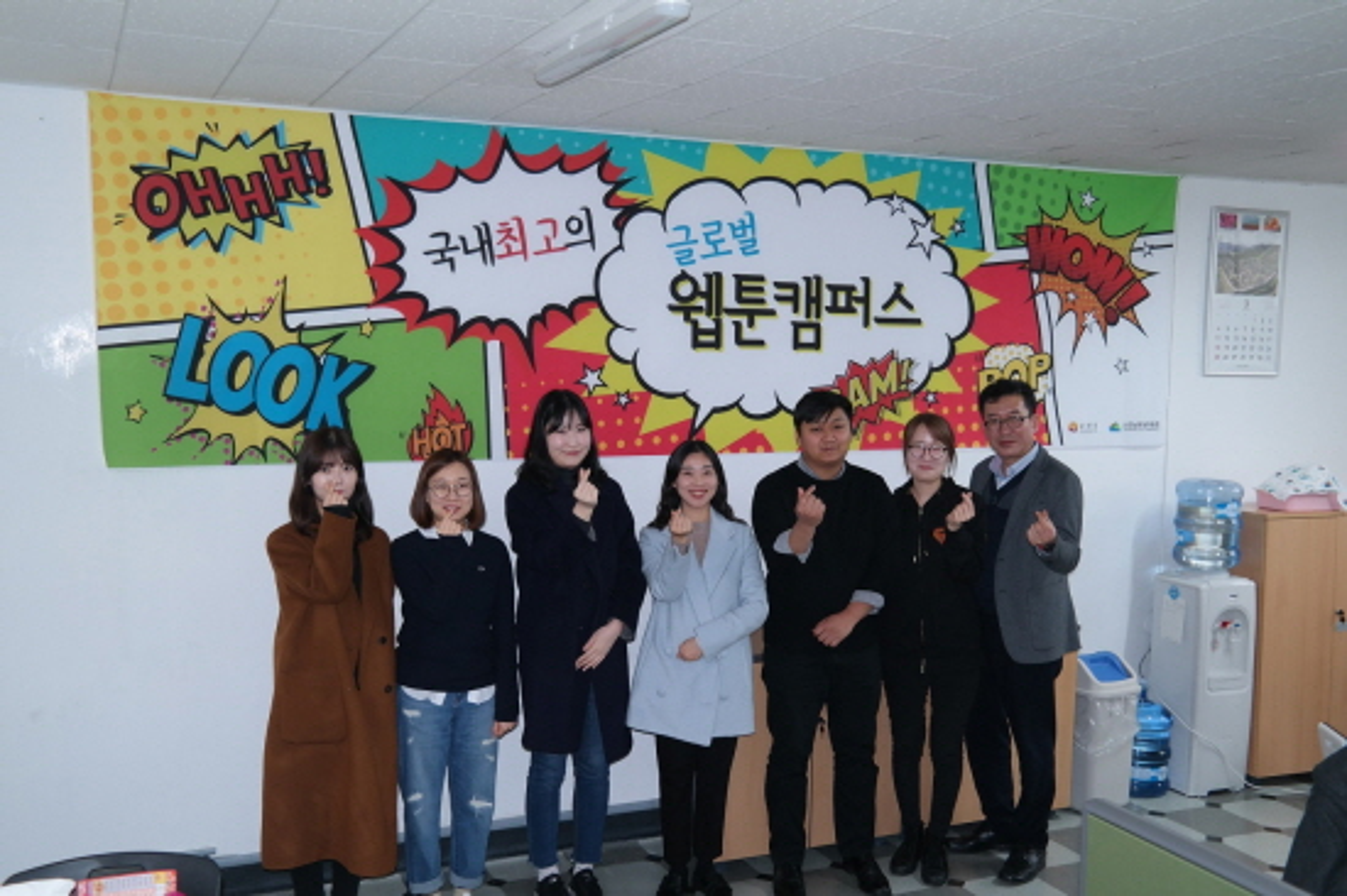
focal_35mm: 36
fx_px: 1346
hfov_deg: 53.2
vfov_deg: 36.8
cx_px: 674
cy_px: 448
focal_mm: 24
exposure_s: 1/50
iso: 400
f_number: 4
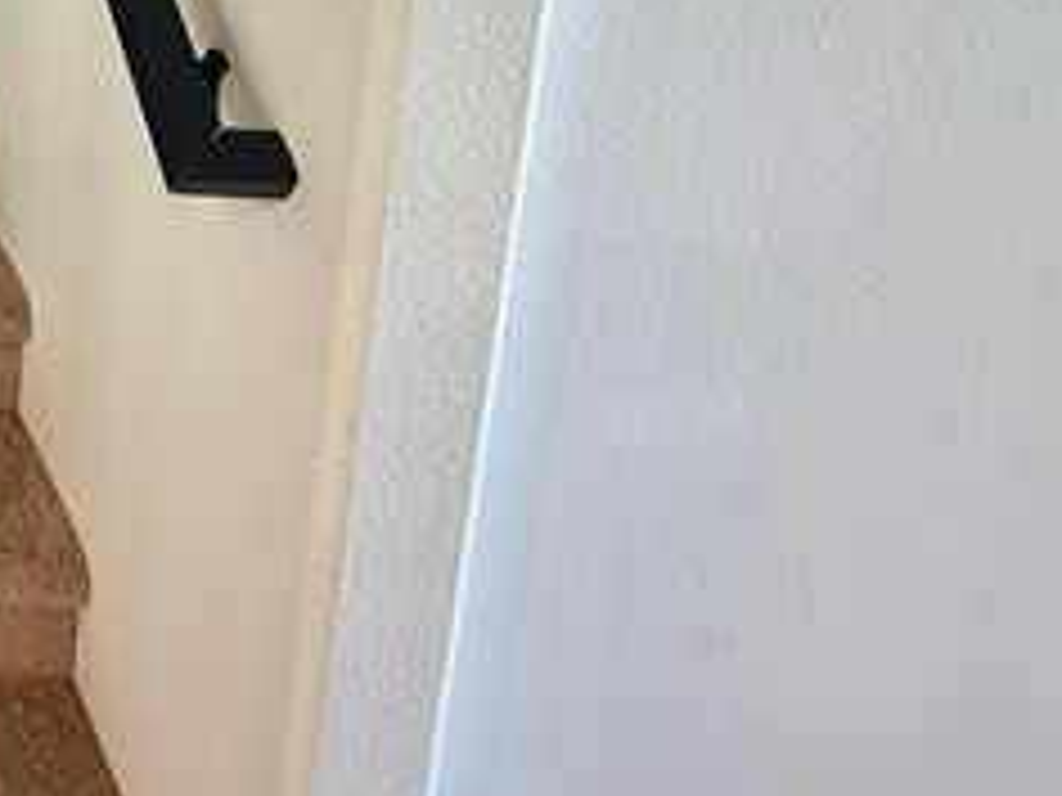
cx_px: -338
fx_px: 1166
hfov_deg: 34.1
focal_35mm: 38
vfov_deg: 32.8
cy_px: -94
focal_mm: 2.22
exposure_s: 1/60
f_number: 2.2
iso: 320
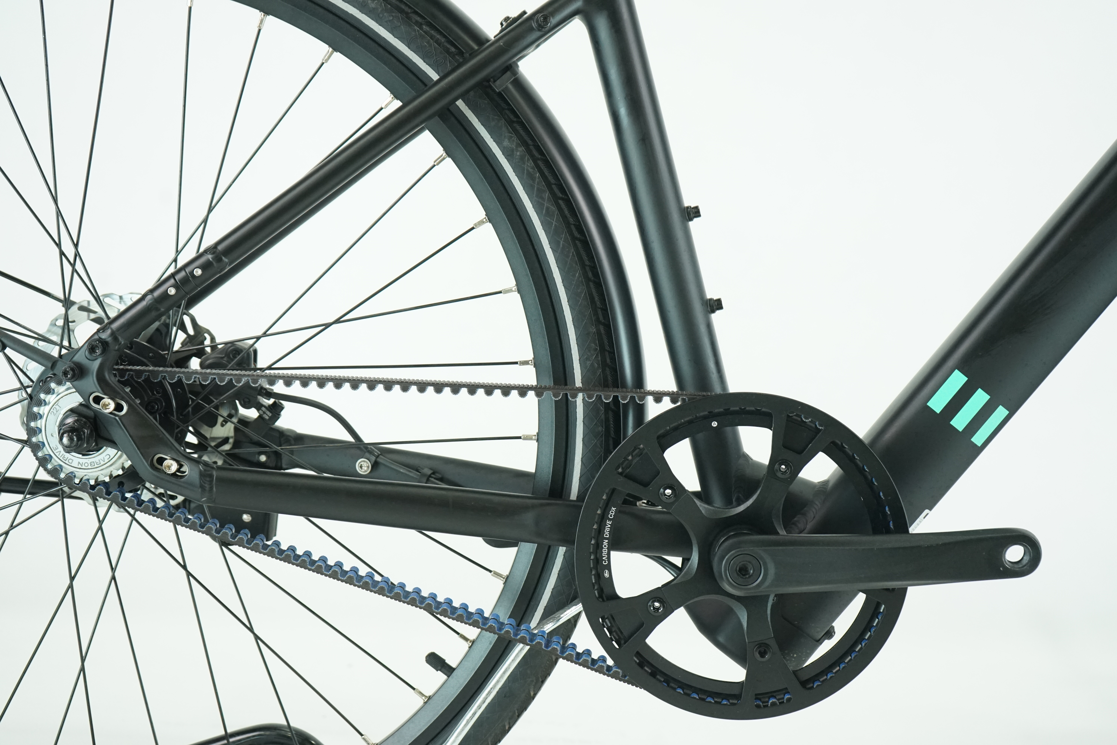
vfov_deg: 23.0
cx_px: 558
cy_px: 372
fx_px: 1830
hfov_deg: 33.9
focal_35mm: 59
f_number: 5.6
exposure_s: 1/200
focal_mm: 59
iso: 2500
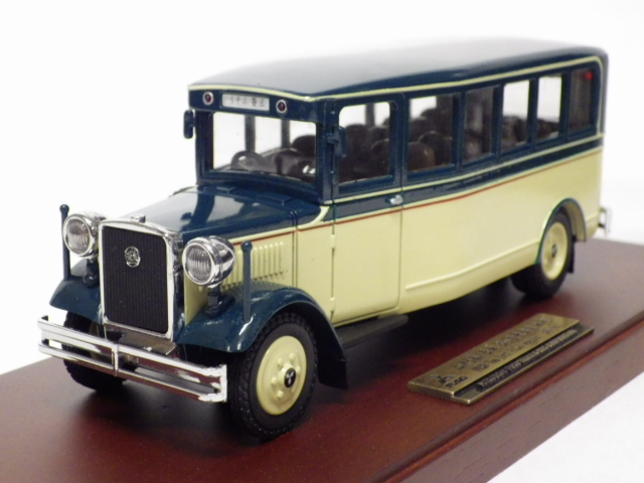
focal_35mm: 71
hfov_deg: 27.4
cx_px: 322
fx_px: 1321
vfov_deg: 20.7
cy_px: 242
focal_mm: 12.8
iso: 1250
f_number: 4.2
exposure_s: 1/25
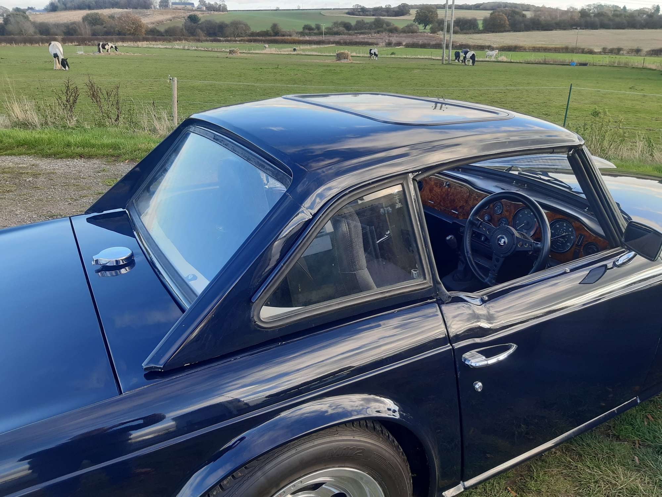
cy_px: 248
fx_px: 497
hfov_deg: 67.3
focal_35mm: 26
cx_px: 331
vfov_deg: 53.1
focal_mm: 3.92
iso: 40
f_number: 1.7
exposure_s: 1/203
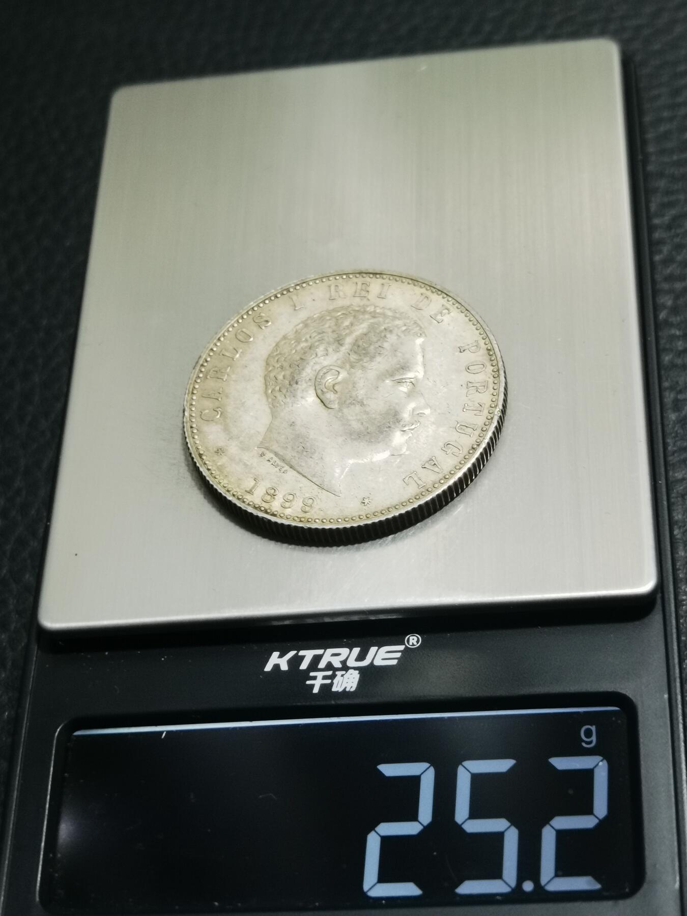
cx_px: 344
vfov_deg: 29.8
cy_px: 458
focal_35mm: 65
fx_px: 1720
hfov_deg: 22.6
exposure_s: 1/100
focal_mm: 6.67
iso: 160
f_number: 1.9
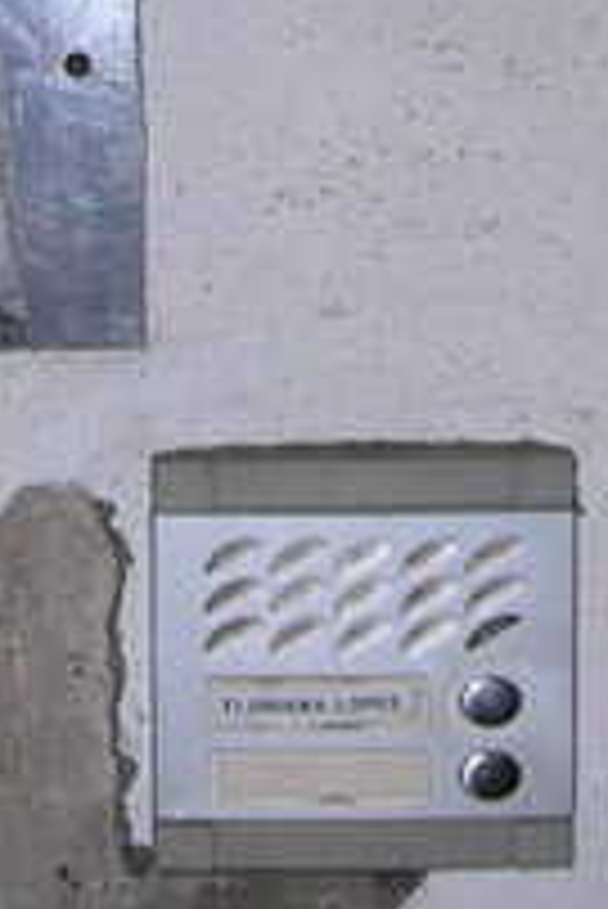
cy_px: -2
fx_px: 3743
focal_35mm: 148
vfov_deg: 13.7
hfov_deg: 9.3
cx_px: 248
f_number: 2.7
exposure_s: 1/60.1
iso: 50
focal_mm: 6
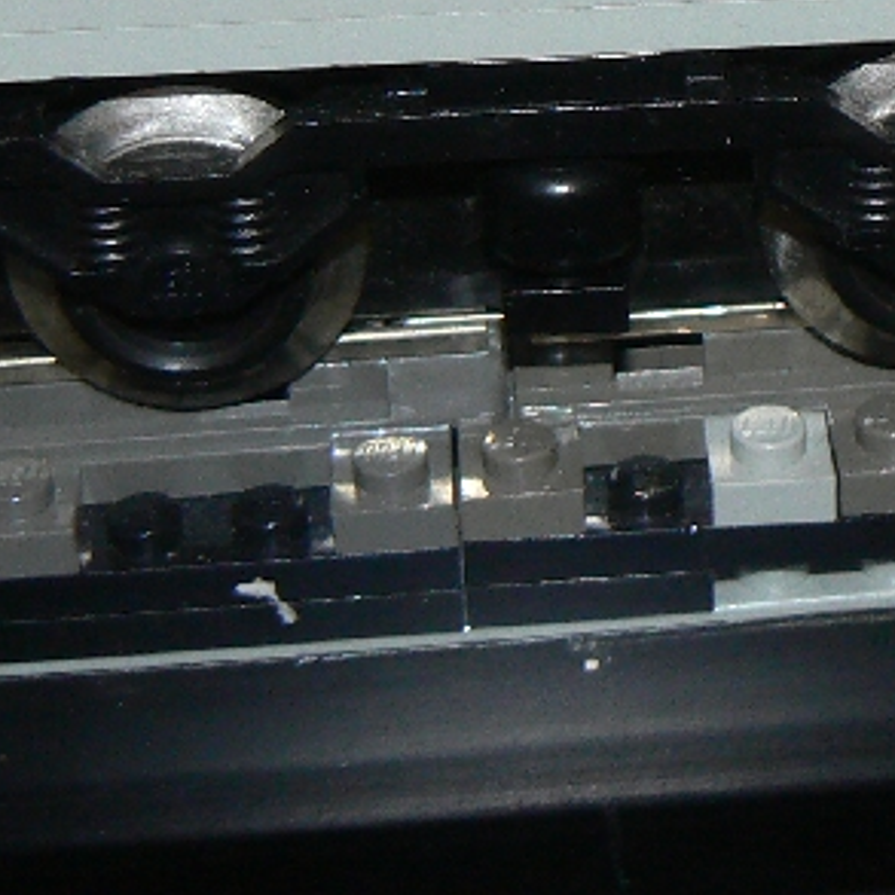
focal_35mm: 142
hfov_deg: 12.3
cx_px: 623
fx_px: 4154
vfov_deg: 12.0
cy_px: -211
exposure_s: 1/30
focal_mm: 7.6
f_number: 2.8
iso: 100
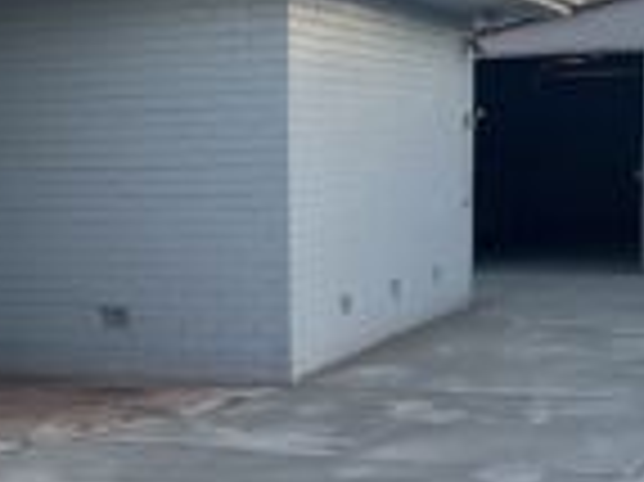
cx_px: 149
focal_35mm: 82
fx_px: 1524
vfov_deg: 17.9
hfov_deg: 23.6
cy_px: 354
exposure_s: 1/370
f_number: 1.6
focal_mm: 5.1
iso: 50
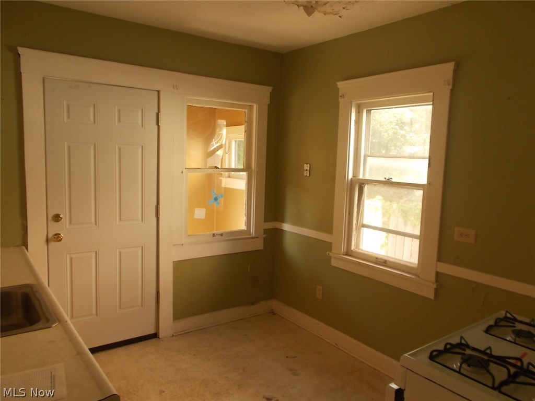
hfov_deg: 67.3
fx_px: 402
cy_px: 200
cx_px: 268
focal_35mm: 26
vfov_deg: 53.1
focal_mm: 4.6
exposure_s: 1/25
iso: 100
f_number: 3.2
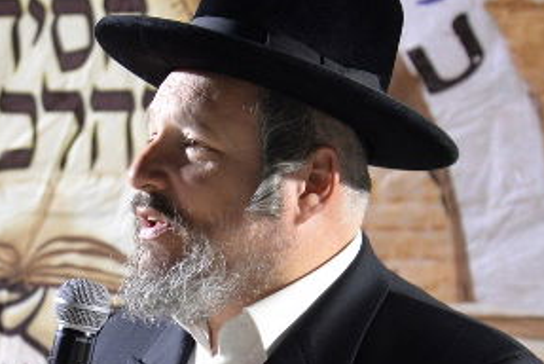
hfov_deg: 17.4
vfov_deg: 11.7
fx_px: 1770
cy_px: 290
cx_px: 135
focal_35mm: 117
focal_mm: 42
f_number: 4.5
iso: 1600
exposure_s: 1/100
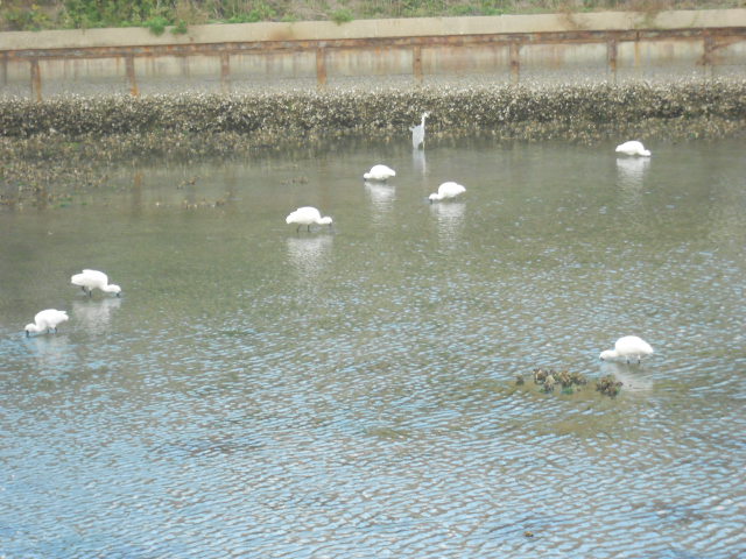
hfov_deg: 15.2
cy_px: 280
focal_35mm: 130
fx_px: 2802
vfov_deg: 11.4
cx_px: 373
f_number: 6.5
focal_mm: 23
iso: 250
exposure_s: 1/60
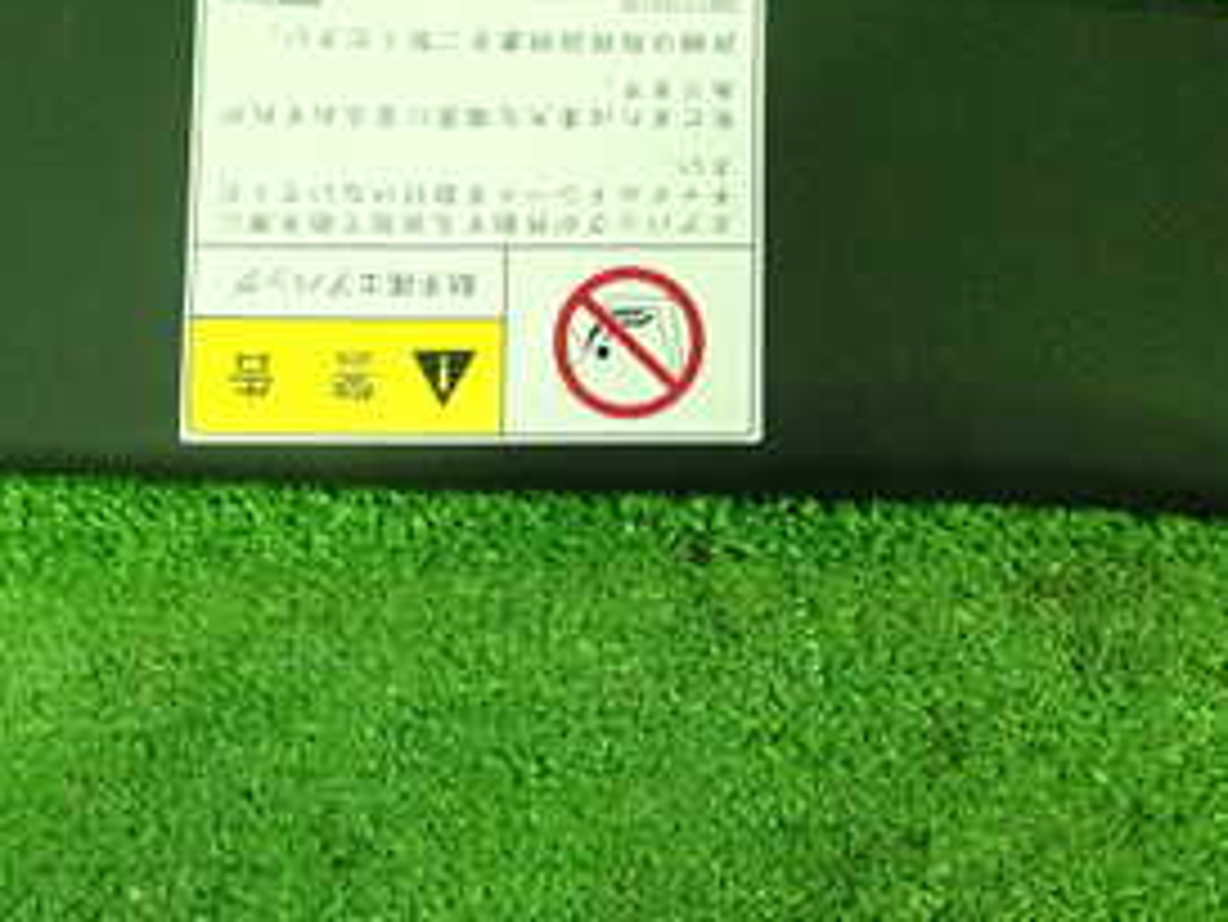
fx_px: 2342
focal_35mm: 66
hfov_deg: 29.3
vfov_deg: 22.1
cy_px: 279
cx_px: 693
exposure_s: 1/40
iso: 800
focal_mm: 5.5
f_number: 2.3
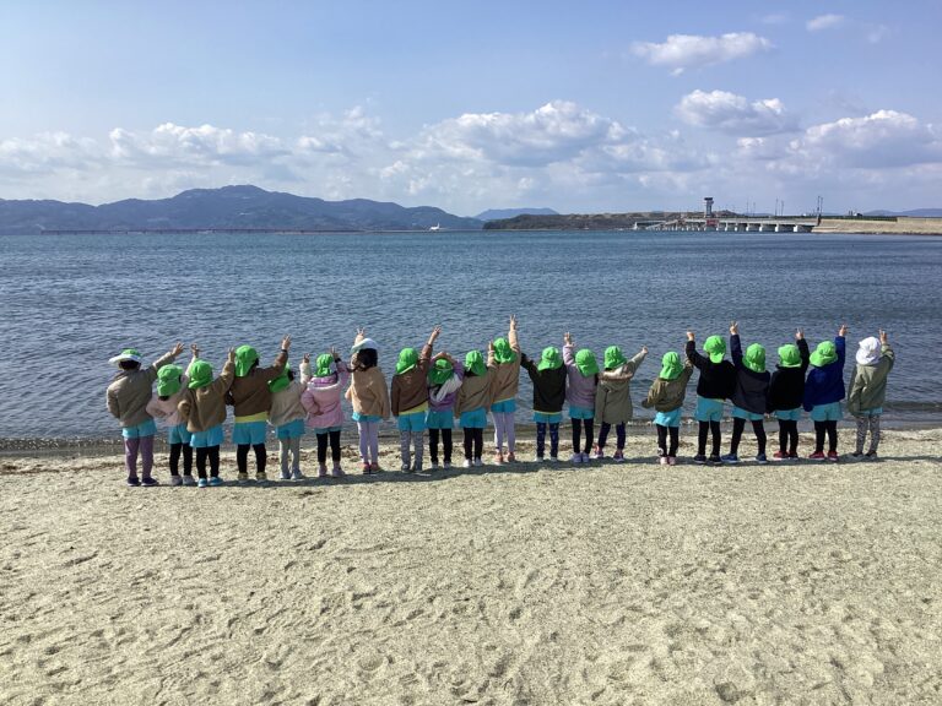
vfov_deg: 45.4
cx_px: 471
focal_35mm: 31
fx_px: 844
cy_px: 353
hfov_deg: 58.4
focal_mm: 3.3
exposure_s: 1/1852
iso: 25
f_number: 2.4
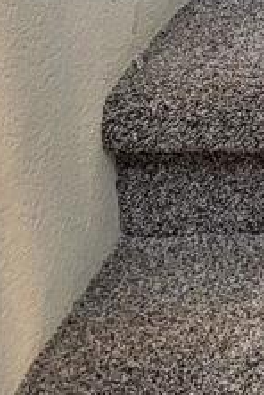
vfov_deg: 14.7
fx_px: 1375
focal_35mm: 125
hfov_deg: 9.8
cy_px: -281
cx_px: 603
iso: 250
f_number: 1.8
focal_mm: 5.4
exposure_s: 1/40
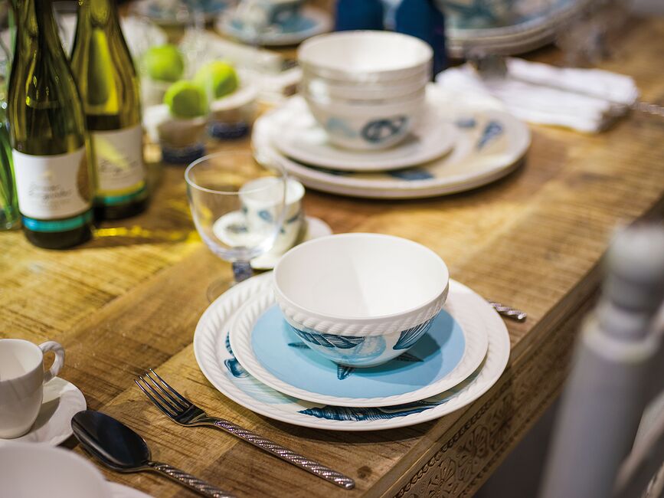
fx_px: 1132
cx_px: 332
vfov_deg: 24.8
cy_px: 249
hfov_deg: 32.7
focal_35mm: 59
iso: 400
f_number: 2.8
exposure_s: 1/800
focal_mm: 75
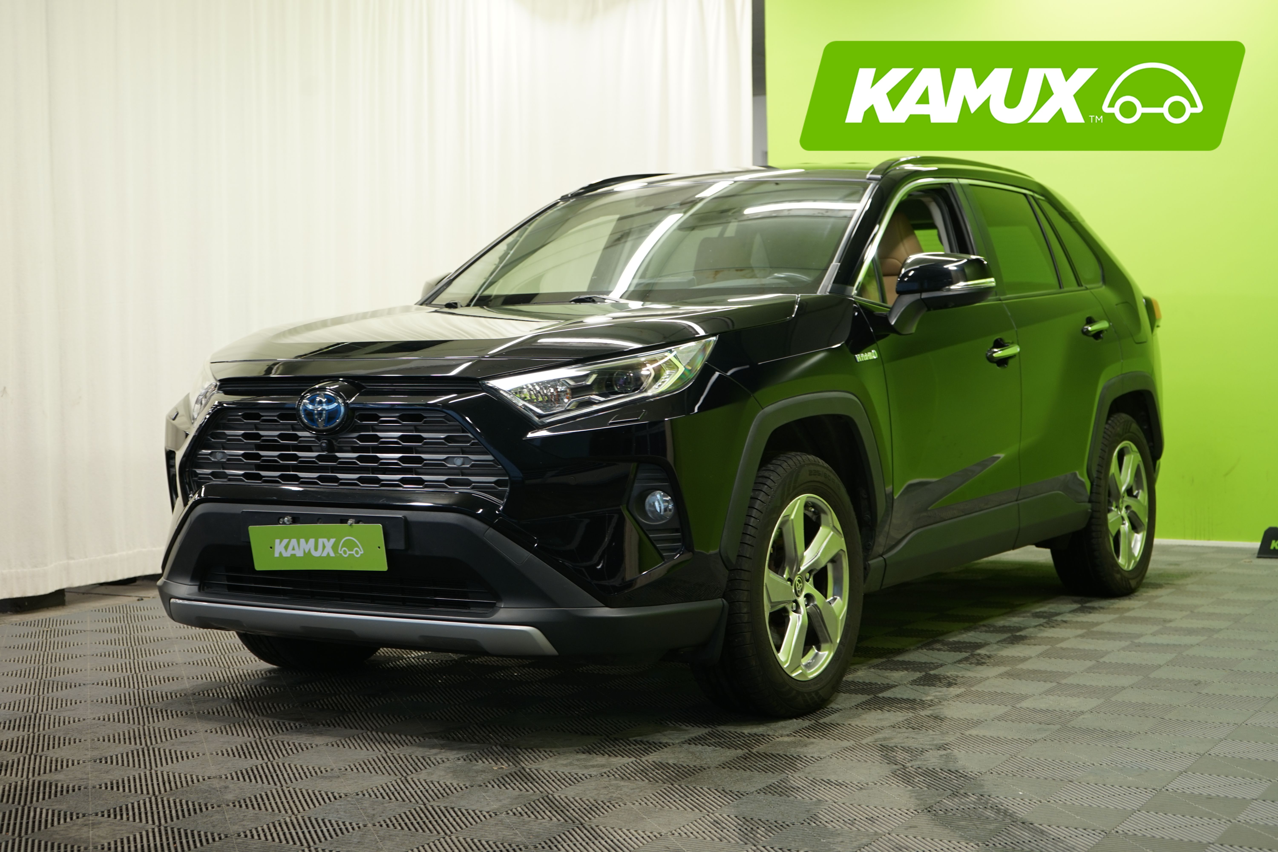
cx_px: 639
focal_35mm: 52
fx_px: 1846
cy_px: 426
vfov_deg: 26.0
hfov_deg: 38.2
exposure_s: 1/13
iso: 250
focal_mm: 52
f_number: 5
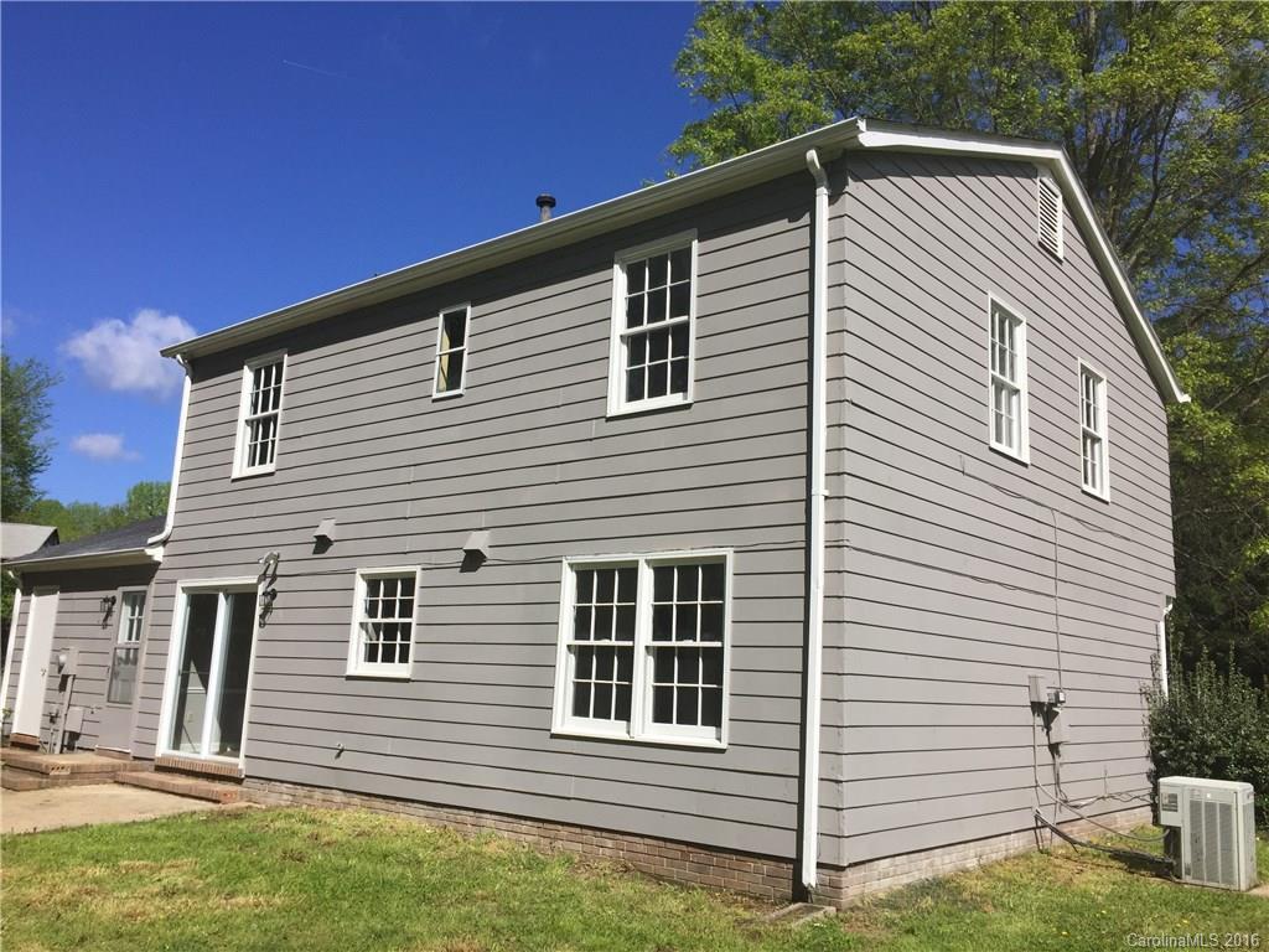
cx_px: 634
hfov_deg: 61.7
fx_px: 1063
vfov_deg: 48.2
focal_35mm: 29
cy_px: 476
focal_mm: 4.15
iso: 32
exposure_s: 1/2639
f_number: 2.2
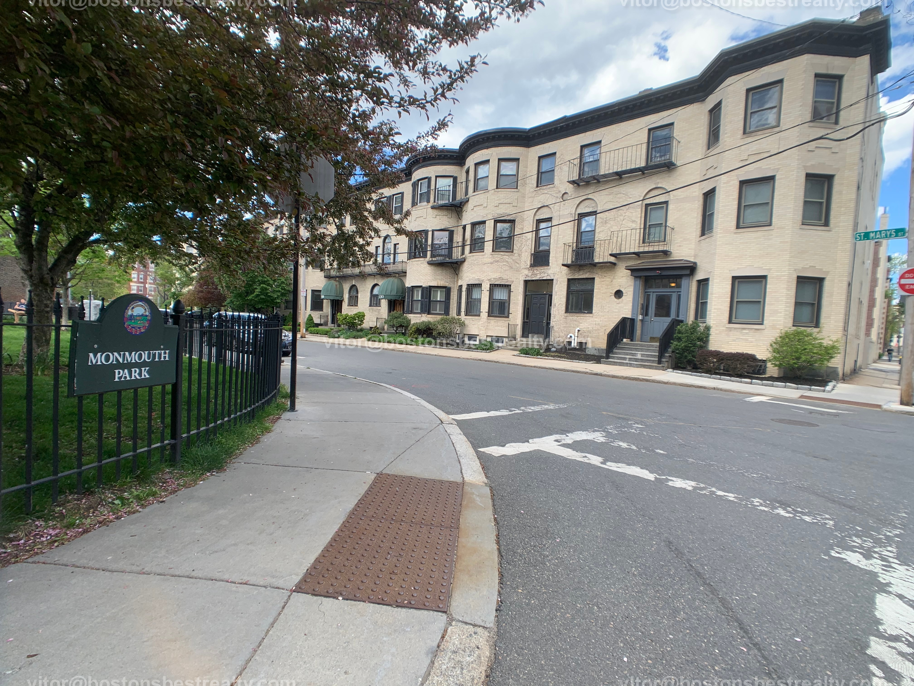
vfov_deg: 53.1
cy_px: 343
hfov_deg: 67.3
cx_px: 457
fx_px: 687
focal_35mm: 26
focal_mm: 4.25
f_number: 1.8
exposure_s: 1/485
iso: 25
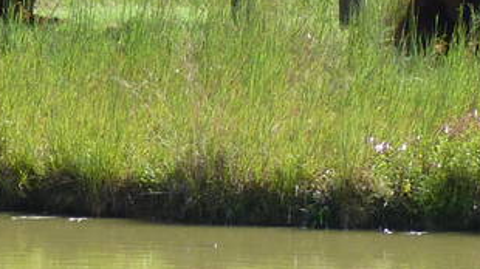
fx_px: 6806
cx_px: 51
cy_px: -254
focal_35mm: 535
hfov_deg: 4.0
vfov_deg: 2.3
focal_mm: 17.2
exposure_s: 1/200
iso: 80
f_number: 4
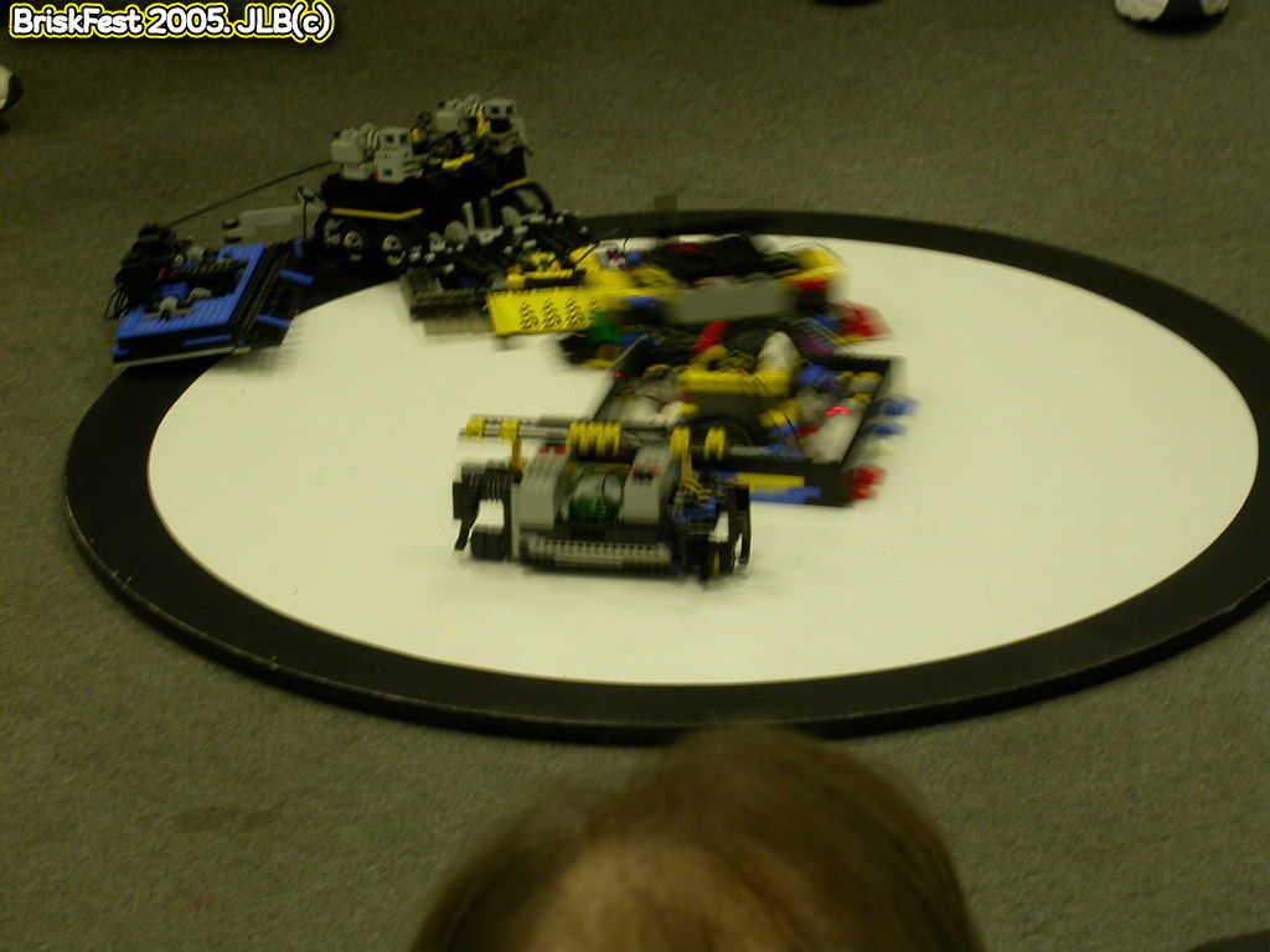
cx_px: 635
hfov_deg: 13.3
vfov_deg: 10.0
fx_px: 5467
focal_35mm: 149
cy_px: 476
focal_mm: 30.8
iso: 100
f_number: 5
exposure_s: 1/7.9
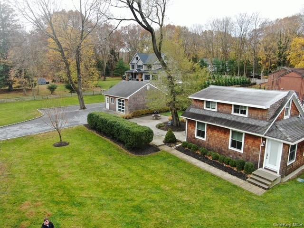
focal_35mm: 24
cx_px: 152
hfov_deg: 71.6
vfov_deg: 56.8
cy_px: 114
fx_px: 211
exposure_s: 1/200
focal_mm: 4.39
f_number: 2.8
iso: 100
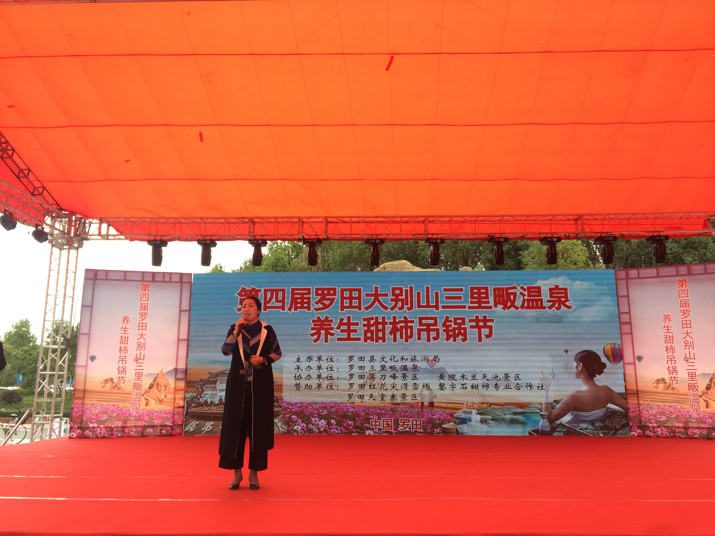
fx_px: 599
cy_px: 268
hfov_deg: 61.7
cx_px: 358
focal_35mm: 29
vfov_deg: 48.2
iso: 32
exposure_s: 1/264
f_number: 2.2
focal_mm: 4.15
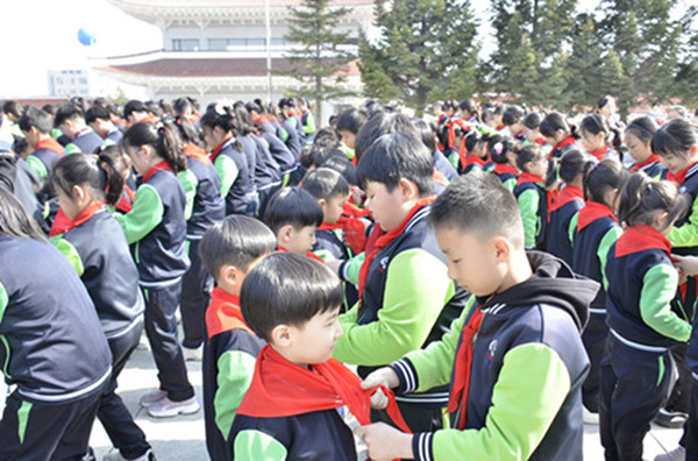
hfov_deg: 57.4
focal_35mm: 33
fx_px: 638
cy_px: 230
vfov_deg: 39.7
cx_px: 349
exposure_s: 1/200
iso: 400
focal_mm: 22
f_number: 7.1
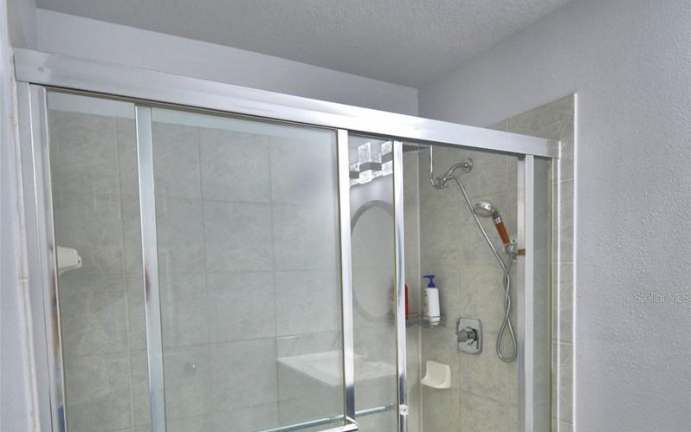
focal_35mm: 23
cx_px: 346
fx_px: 433
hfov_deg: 77.1
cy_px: 297
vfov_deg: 51.8
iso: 400
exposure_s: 1/60
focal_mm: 10
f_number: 4.5
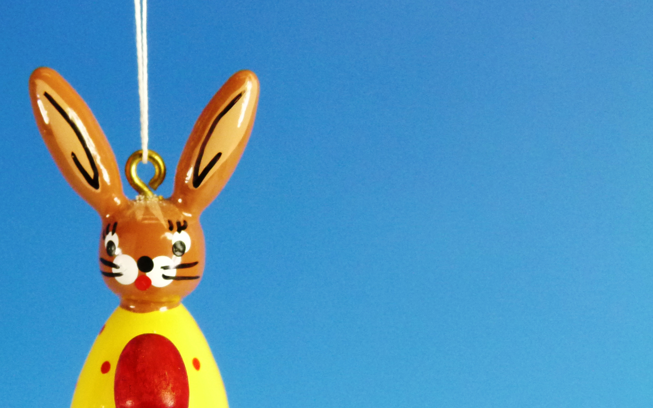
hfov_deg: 28.9
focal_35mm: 70
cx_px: 154
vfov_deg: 18.6
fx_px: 1246
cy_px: 267
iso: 400
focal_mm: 7.6
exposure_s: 1/400
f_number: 3.6
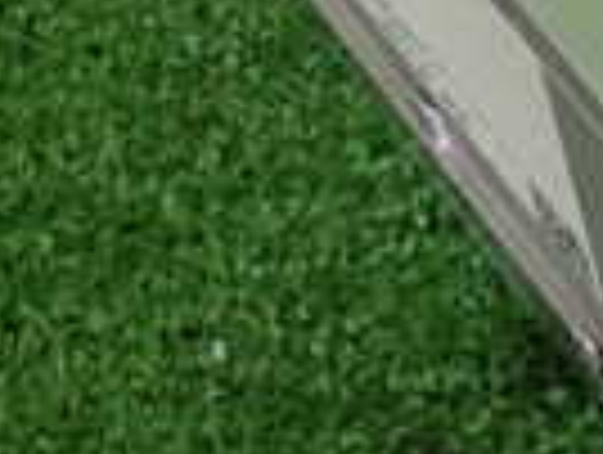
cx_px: 904
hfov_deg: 13.8
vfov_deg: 10.7
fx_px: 2338
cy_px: -252
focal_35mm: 134
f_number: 2.3
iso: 200
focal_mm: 5.4
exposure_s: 1/40
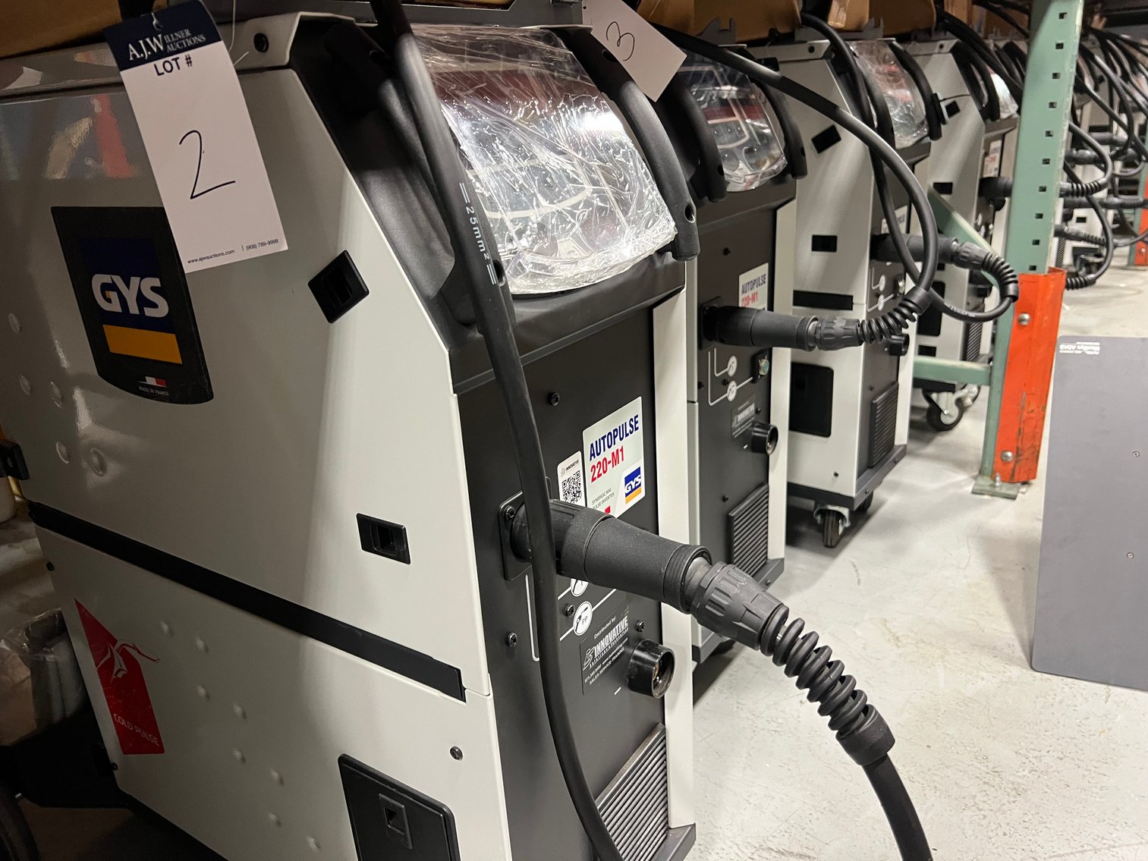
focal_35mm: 26
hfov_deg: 67.3
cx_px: 574
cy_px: 430
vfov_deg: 53.1
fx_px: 862
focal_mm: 5.7
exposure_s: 1/60
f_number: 1.5
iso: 320
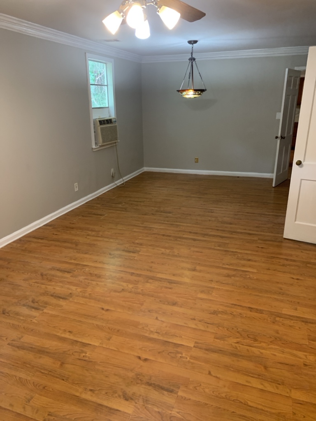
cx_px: 158
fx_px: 316
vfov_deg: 67.3
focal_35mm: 26
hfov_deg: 53.1
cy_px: 210
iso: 200
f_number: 1.8
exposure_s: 1/60
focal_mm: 4.25
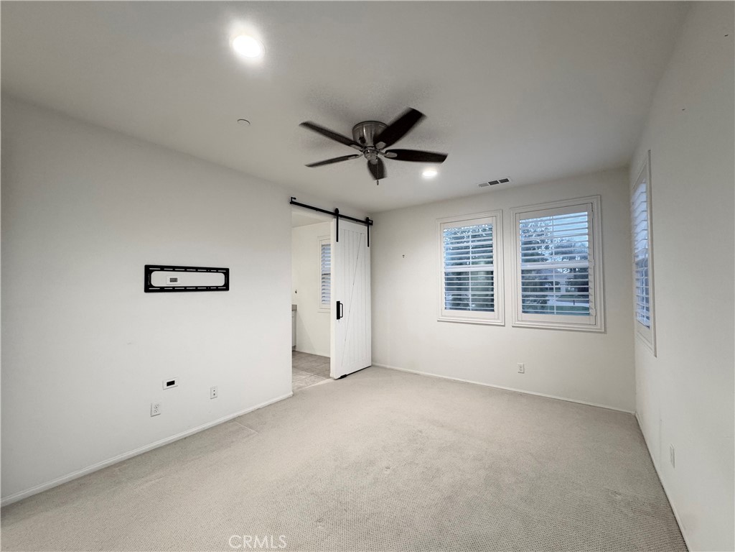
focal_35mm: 14
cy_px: 276
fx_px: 297
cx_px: 368
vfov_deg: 85.7
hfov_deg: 102.1
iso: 250
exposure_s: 1/60
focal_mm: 2.22
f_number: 2.2
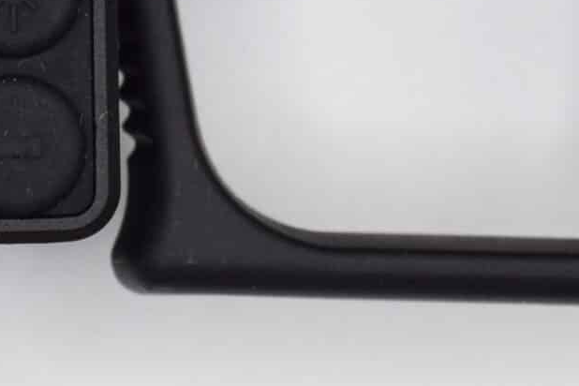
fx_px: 4599
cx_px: -319
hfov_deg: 7.1
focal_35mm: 286
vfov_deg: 4.8
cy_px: -278
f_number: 9
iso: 400
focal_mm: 46
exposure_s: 1/100
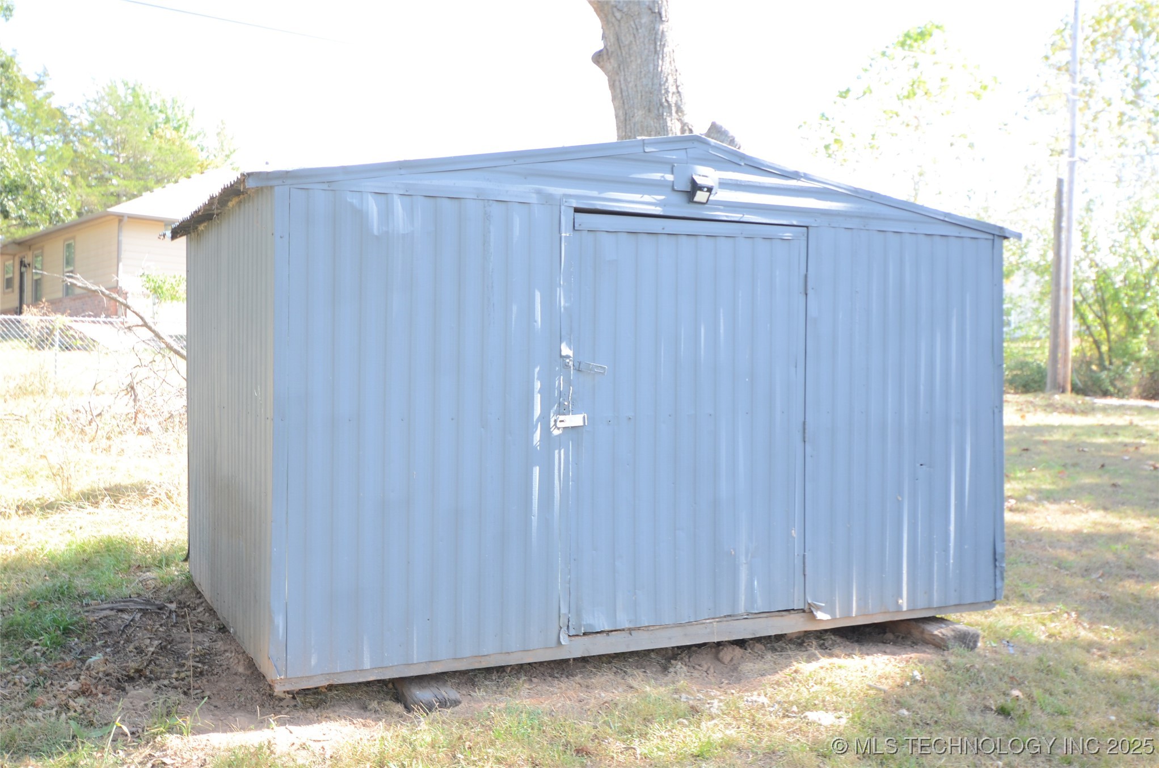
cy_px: 384
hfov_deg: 53.2
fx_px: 1157
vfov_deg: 36.7
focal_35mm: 36
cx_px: 580
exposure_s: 1/125
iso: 400
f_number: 5.6
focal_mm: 24
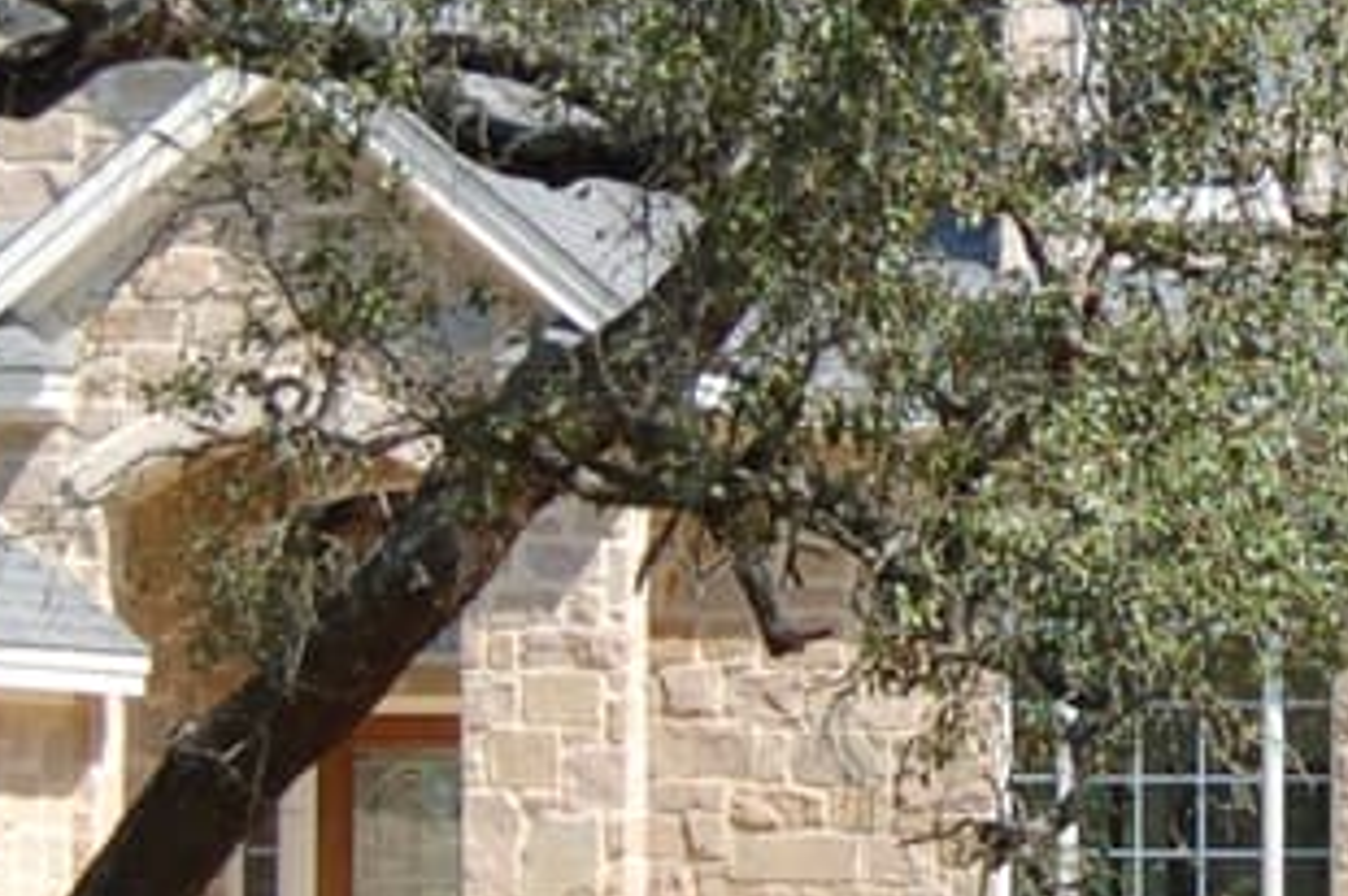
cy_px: 235
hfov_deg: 10.8
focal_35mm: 189
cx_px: 1396
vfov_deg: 7.2
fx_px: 7069
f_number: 4
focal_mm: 26
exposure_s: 1/800
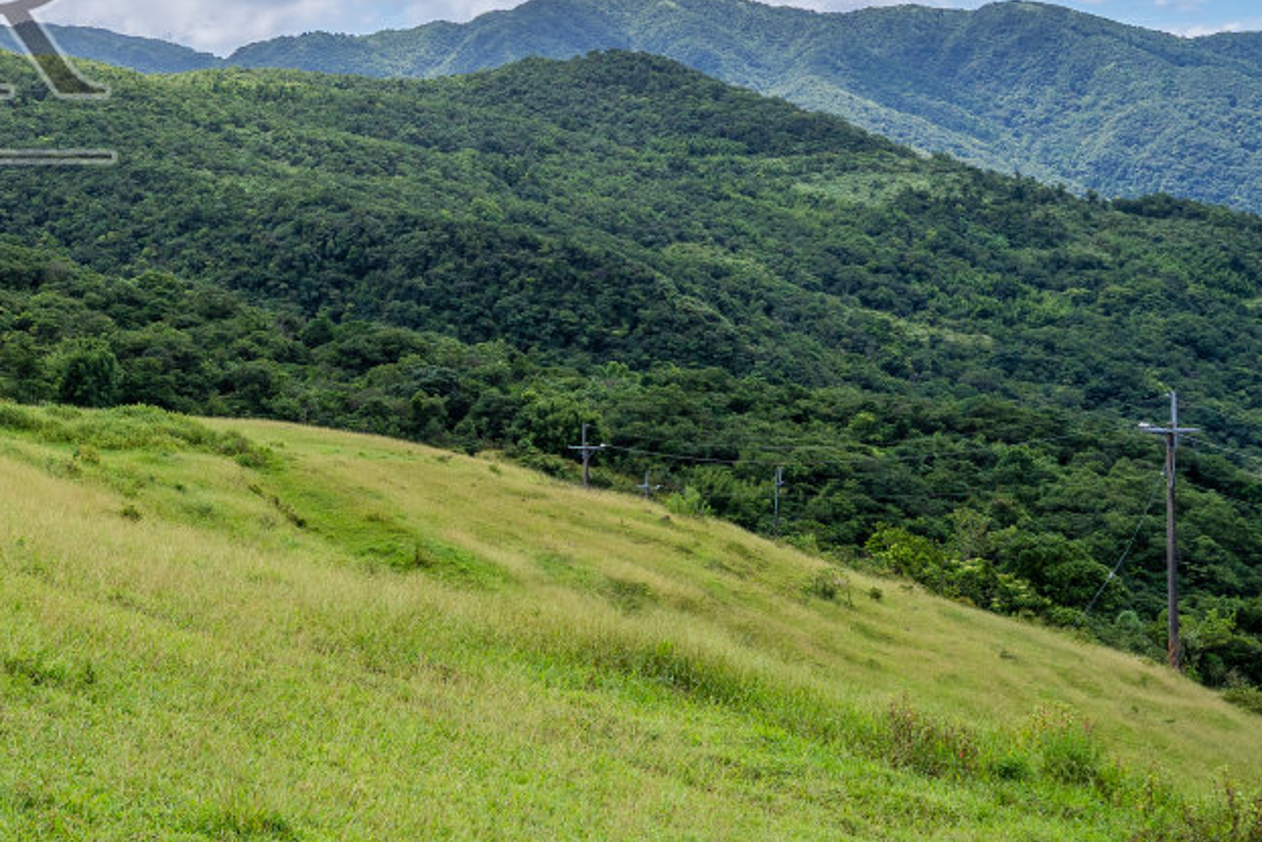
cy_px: 58
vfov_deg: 18.6
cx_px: -225
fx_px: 2524
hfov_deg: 25.4
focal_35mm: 72
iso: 100
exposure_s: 1/400
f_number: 7.1
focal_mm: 28
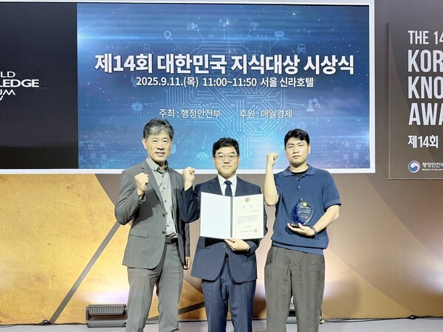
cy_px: 166
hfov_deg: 71.6
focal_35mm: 24
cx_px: 222
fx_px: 307
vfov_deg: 56.8
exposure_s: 1/234
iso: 100
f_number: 1.78
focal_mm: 6.76
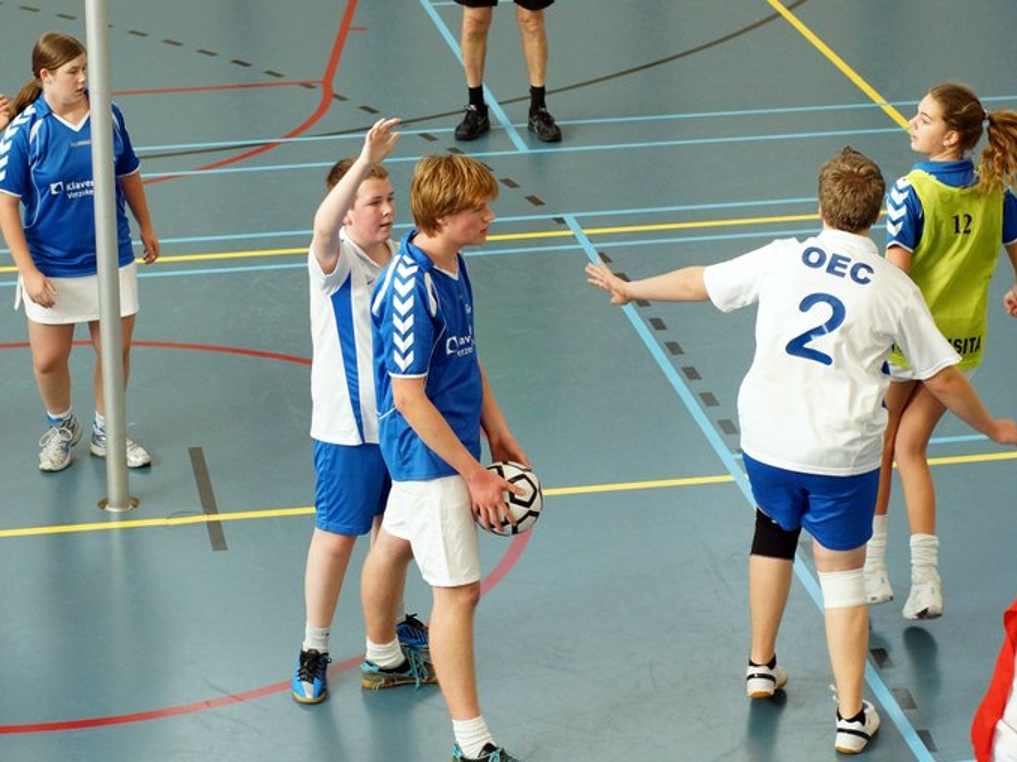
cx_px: 508
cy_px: 231
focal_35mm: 109
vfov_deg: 13.5
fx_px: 3201
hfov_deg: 18.1
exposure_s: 1/320
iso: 800
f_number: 3.2
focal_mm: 50
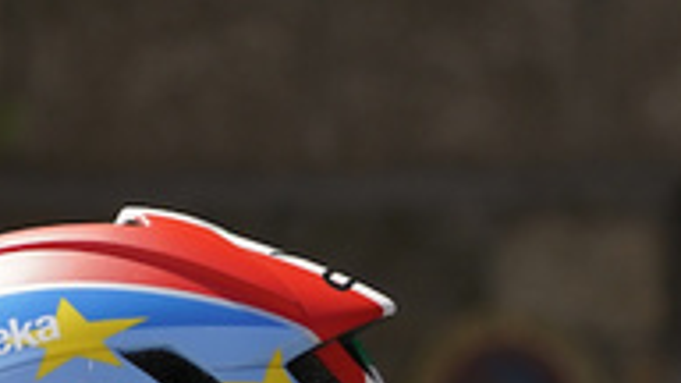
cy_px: 734
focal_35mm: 431
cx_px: -50
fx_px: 7783
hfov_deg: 5.0
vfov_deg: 2.8
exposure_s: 1/1000
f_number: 5.6
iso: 320
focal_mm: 109
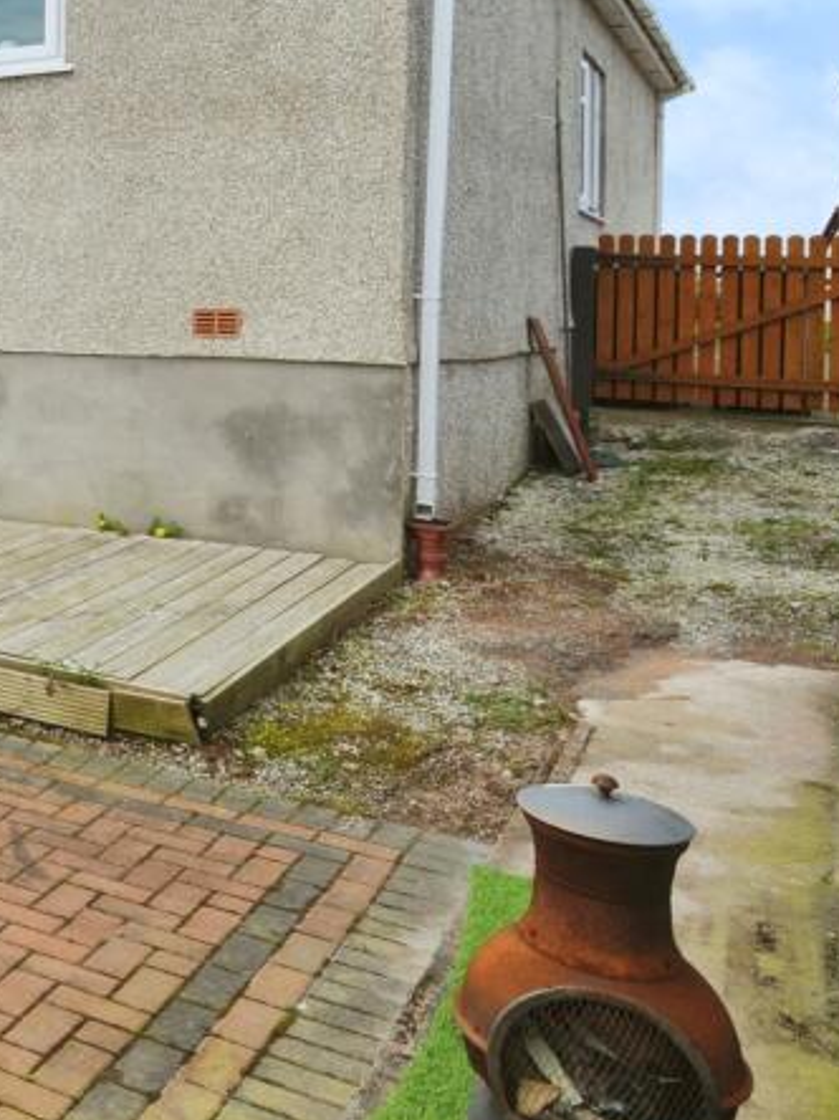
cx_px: -422
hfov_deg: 26.2
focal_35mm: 40
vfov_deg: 46.2
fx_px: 1293
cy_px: 389
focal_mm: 12
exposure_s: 1/320
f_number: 7.1
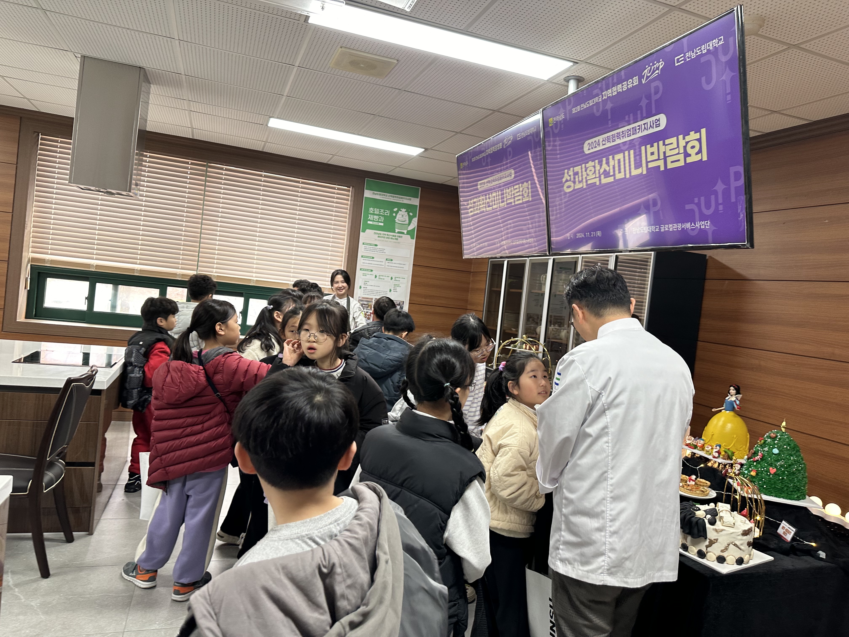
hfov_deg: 71.6
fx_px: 589
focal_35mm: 24
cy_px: 318
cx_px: 424
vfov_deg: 56.8
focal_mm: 6.86
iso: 125
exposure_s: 1/60
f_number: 1.78
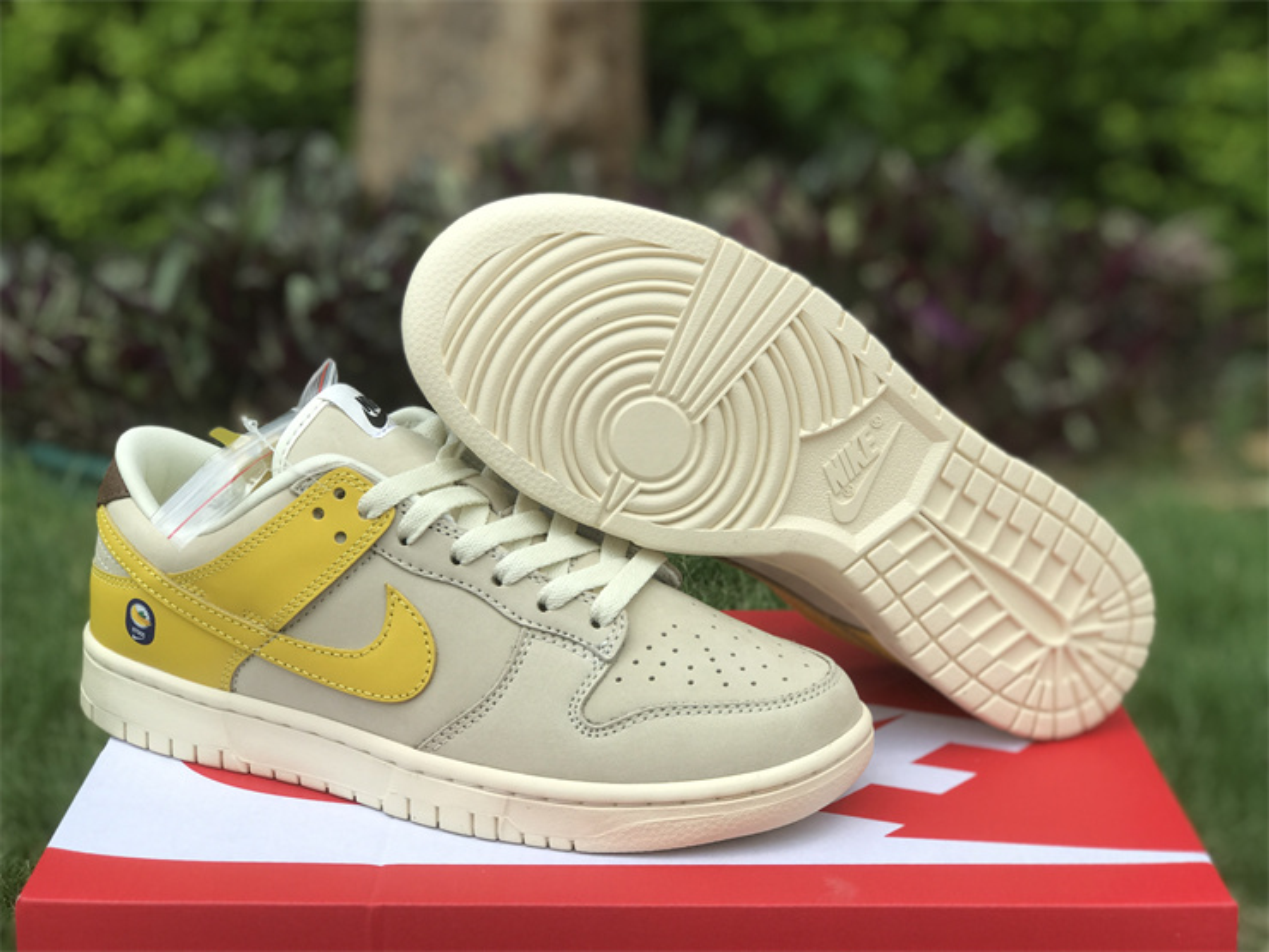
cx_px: 634
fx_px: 2090
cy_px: 476
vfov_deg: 25.7
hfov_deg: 33.8
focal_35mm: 57
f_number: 2.8
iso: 20
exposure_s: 1/447
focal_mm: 6.6
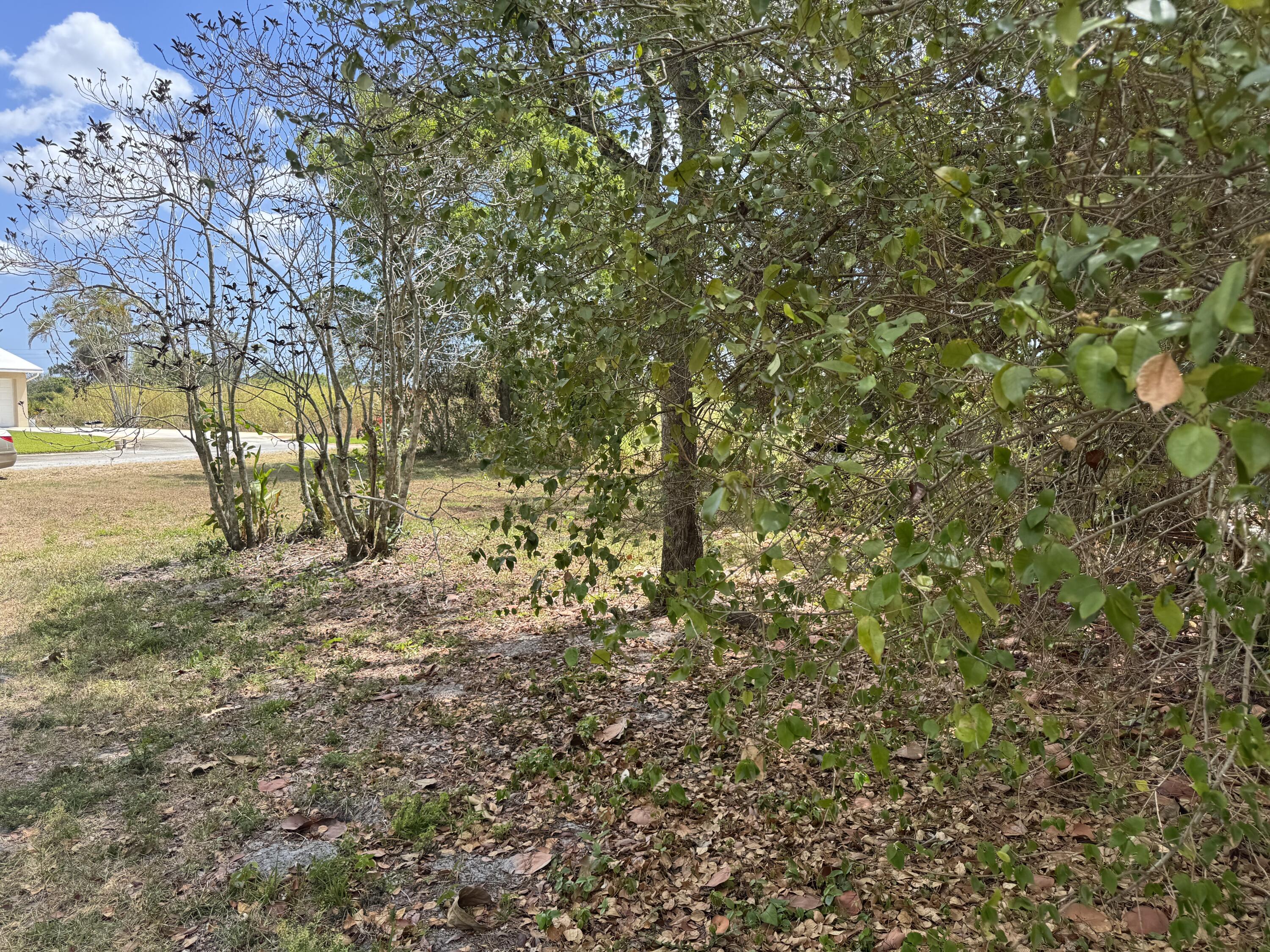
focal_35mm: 24
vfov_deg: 56.8
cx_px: 635
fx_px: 881
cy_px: 476
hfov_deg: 71.6
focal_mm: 6.76
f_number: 1.78
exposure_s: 1/1193
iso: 80
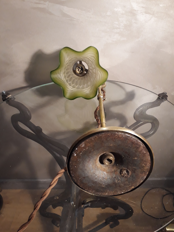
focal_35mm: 27
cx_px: 87
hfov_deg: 51.4
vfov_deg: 65.3
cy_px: 116
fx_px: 181
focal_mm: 3.6
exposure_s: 1/17
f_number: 1.9
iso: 200
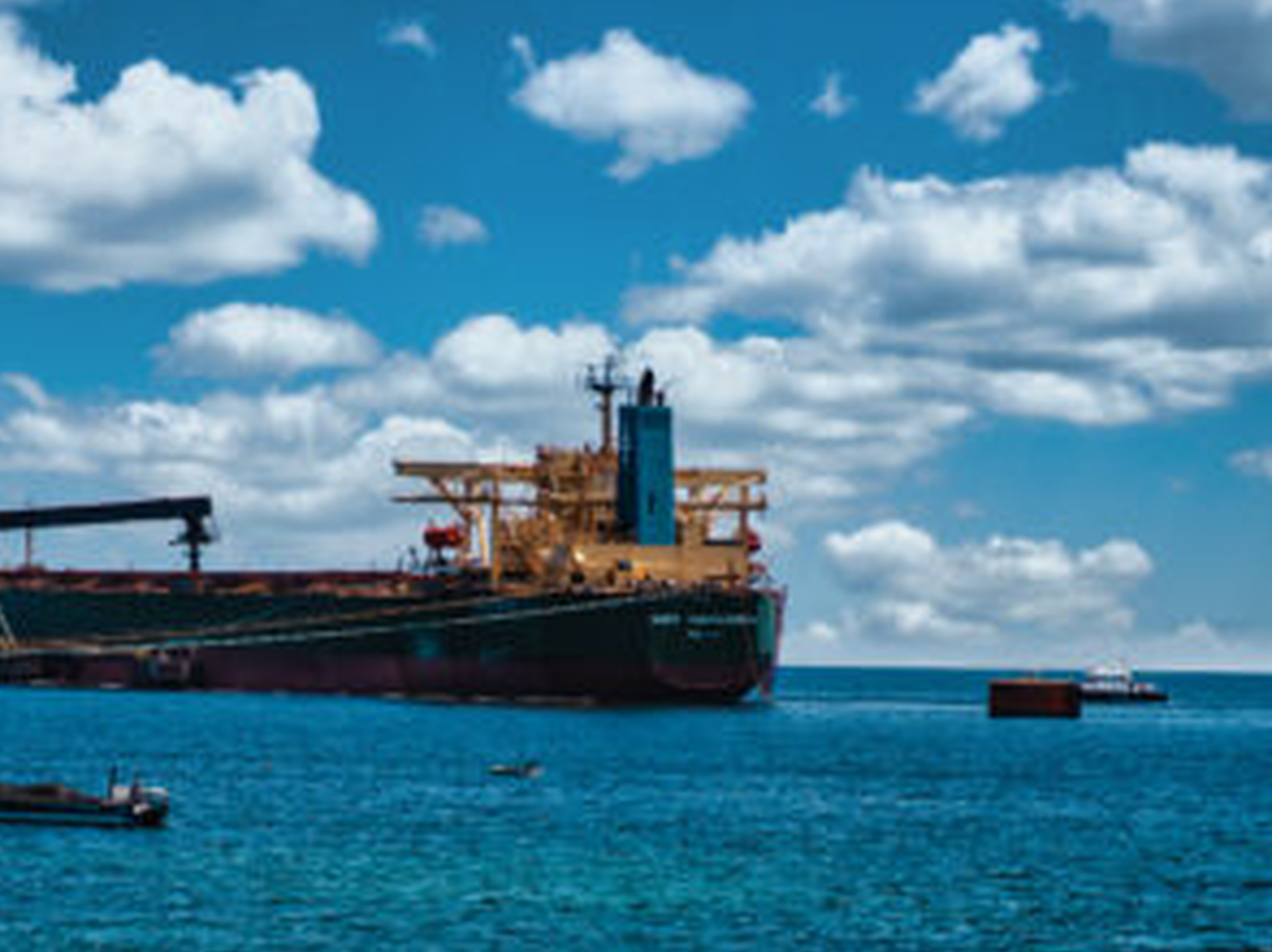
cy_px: 418
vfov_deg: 10.4
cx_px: 476
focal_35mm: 142
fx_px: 5214
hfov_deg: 13.9
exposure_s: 1/5000
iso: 80
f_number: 2
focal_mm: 85
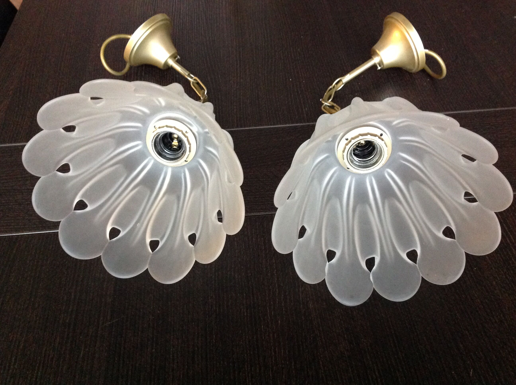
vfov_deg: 40.6
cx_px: 258
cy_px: 192
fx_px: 521
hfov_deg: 52.7
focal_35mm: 35
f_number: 2.4
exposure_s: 1/15
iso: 500
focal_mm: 4.28
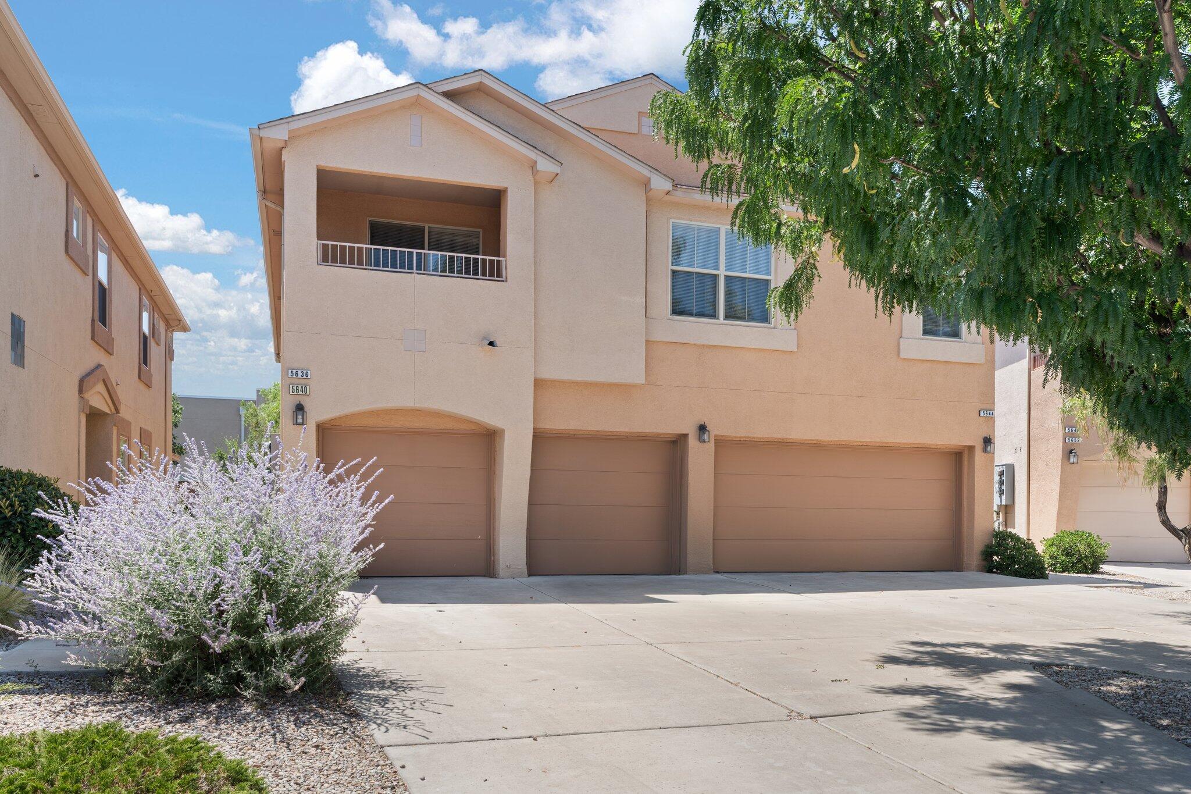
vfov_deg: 47.9
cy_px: 397
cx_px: 596
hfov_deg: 67.4
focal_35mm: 27
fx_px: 893
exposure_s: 1/125
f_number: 9
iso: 320
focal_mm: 27
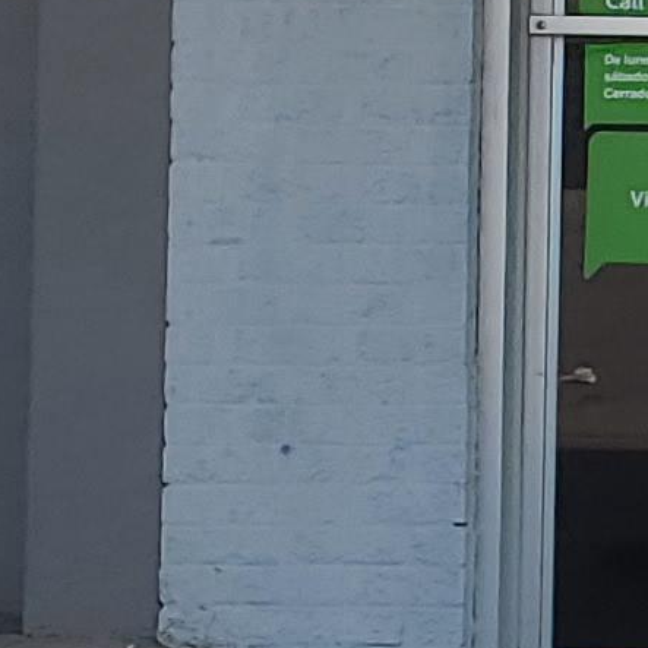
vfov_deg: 8.2
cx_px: 2520
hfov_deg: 6.7
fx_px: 4426
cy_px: -243
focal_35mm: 209
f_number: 2.4
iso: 50
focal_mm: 4.3
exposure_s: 1/766
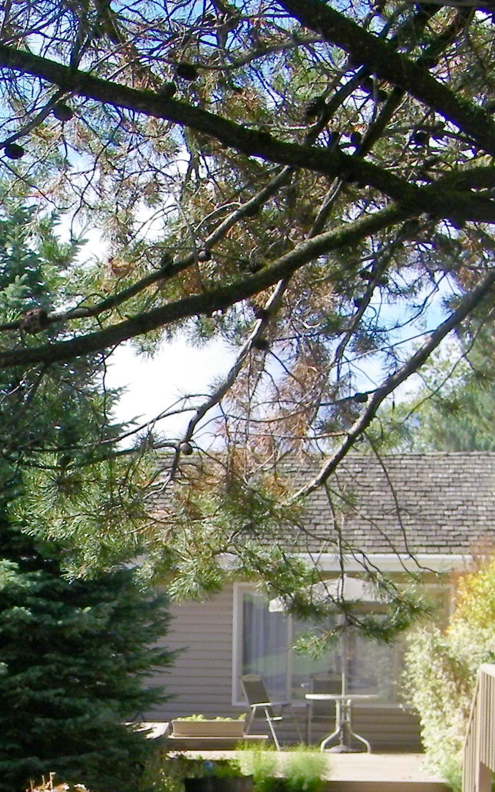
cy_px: 654
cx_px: -32
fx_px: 1813
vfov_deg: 24.2
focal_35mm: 84
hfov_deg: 15.2
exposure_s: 1/160
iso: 80
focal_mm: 6.3
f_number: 7.4
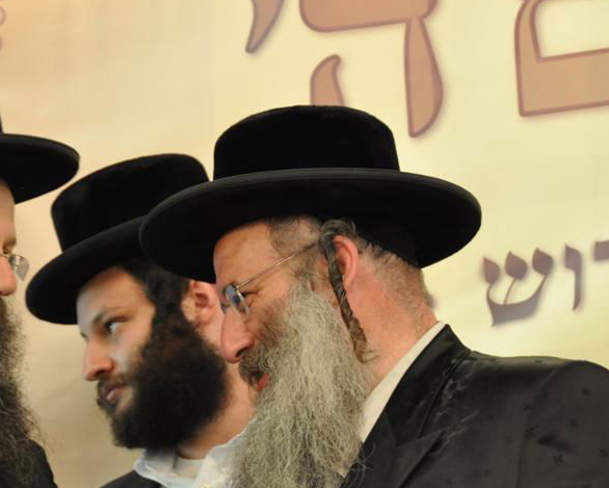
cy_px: 344
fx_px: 3101
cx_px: 165
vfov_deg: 9.0
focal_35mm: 172
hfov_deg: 11.2
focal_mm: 70
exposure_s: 1/30
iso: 1400
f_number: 5
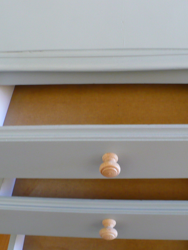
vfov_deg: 38.2
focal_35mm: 50
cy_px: 126
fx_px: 362
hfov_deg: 29.1
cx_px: 105
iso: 200
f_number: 2.8
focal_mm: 6.1
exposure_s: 1/15
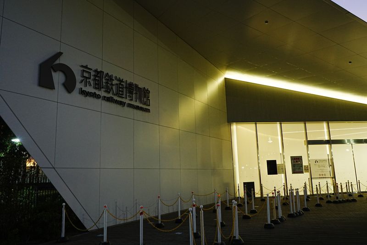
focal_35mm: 28
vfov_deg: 46.4
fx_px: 285
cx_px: 184
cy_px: 122
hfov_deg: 65.5
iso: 2000
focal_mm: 28
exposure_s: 1/8
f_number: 9
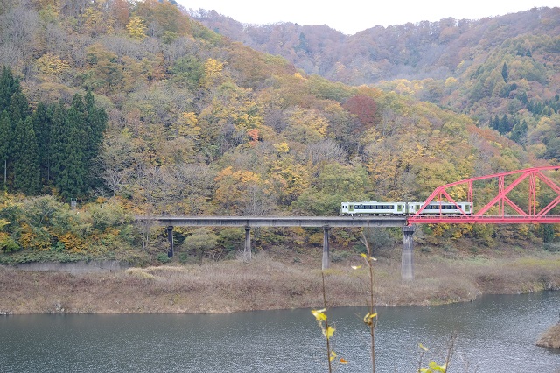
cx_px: 280
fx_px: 902
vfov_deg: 23.4
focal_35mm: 58
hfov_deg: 34.5
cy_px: 186
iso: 500
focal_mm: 38.8
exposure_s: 1/500
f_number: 2.8
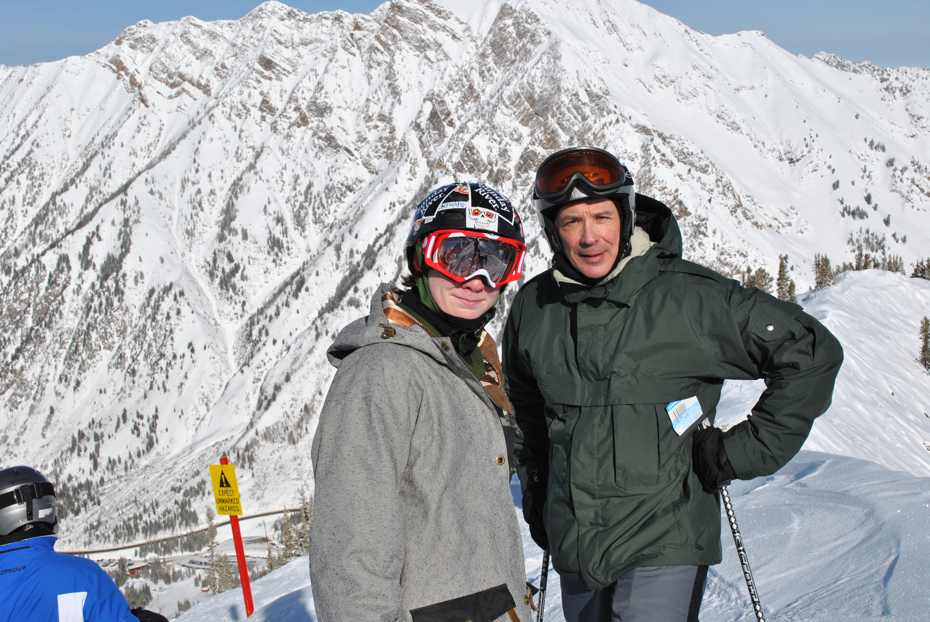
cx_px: 465
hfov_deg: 41.1
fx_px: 1241
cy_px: 311
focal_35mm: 48
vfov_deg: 28.2
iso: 100
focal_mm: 32
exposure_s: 1/400
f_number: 10
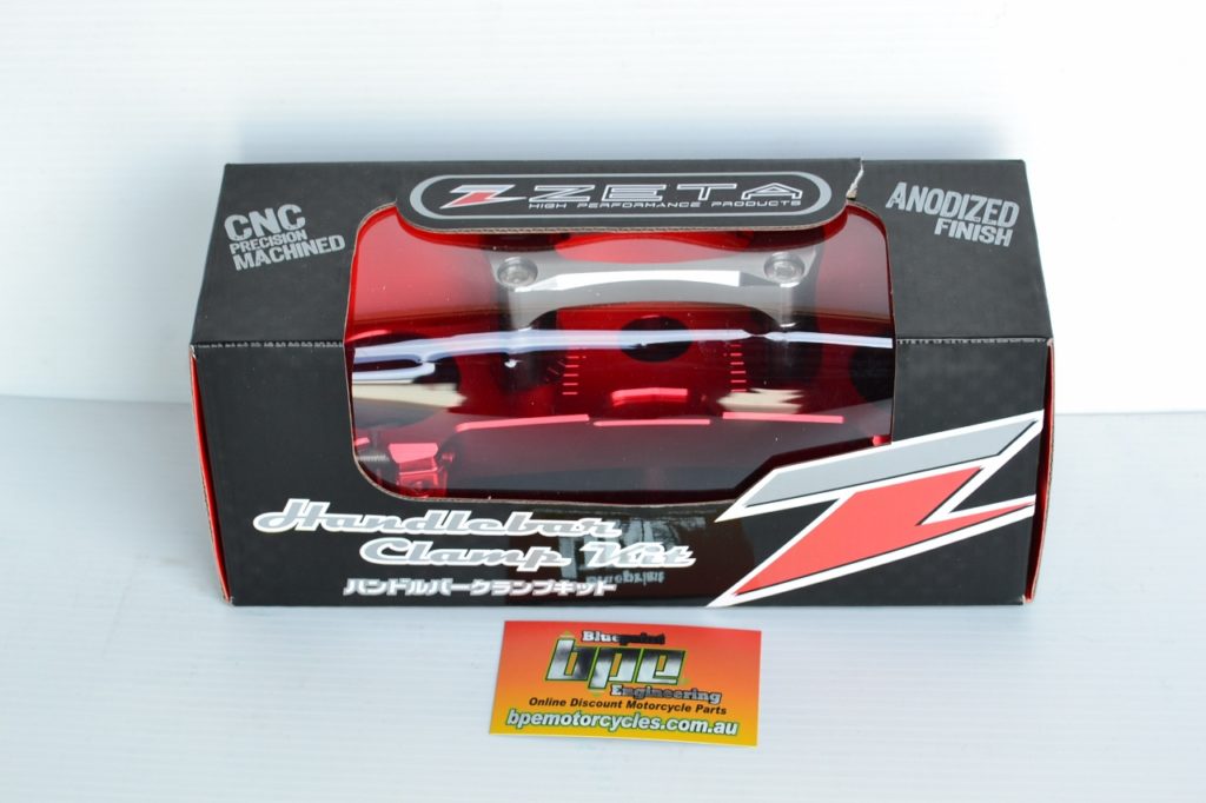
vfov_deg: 16.5
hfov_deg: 24.6
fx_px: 2763
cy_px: 402
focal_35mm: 82
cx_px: 603
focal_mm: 55
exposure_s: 1/100
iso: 400
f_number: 9
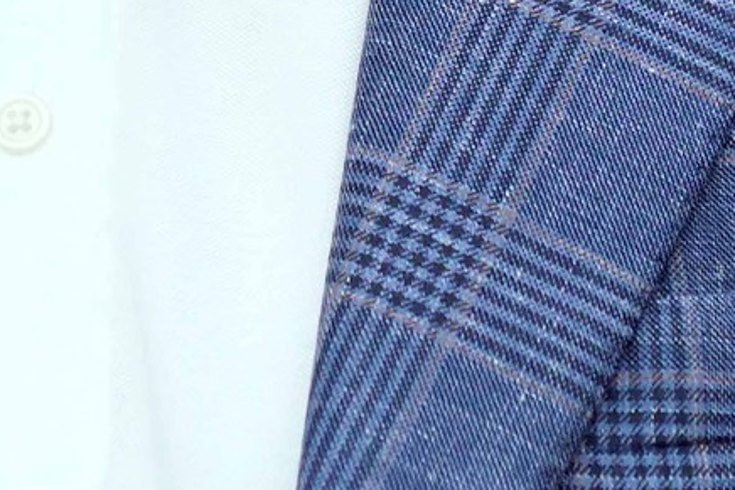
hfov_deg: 1.8
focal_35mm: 1173
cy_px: -550
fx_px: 23955
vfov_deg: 1.2
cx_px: -89
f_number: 4
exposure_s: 1/250
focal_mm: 200
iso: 1600
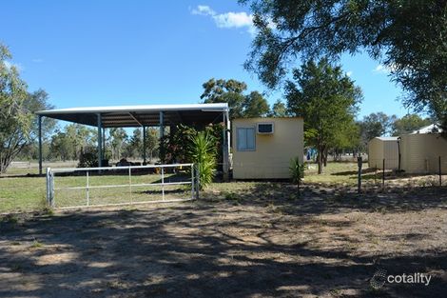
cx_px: 224
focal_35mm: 27
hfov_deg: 67.4
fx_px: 335
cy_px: 149
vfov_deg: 47.9
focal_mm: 18
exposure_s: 1/250
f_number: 8
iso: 125
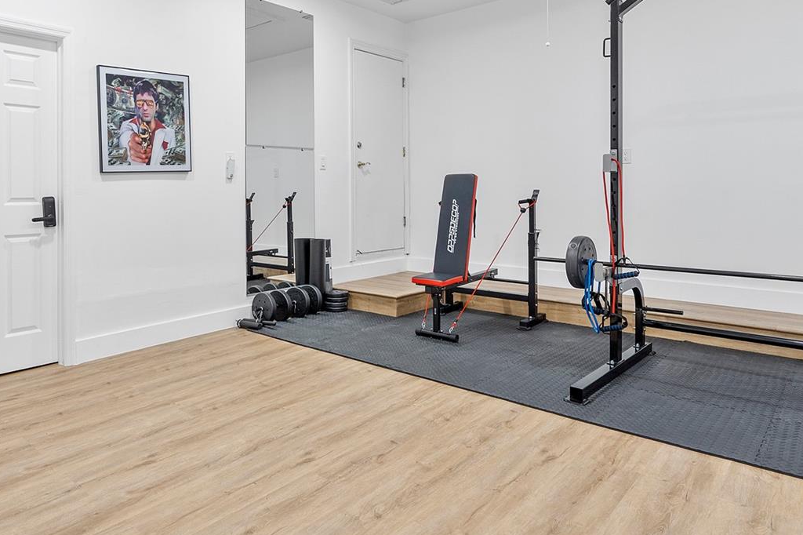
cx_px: 283
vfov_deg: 50.6
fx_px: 557
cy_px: 191
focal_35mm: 25
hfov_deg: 69.9
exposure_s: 1/15
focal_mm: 16
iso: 500
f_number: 8
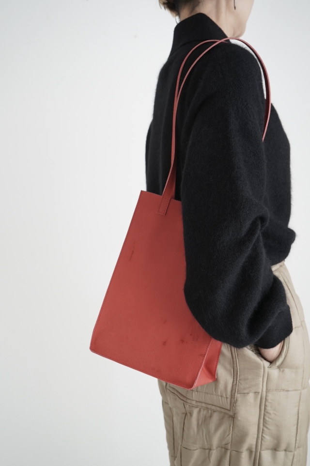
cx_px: 155
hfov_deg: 34.2
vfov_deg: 49.6
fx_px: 504
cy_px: 233
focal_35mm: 39
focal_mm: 39
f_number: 6.3
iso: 1250
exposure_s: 1/250
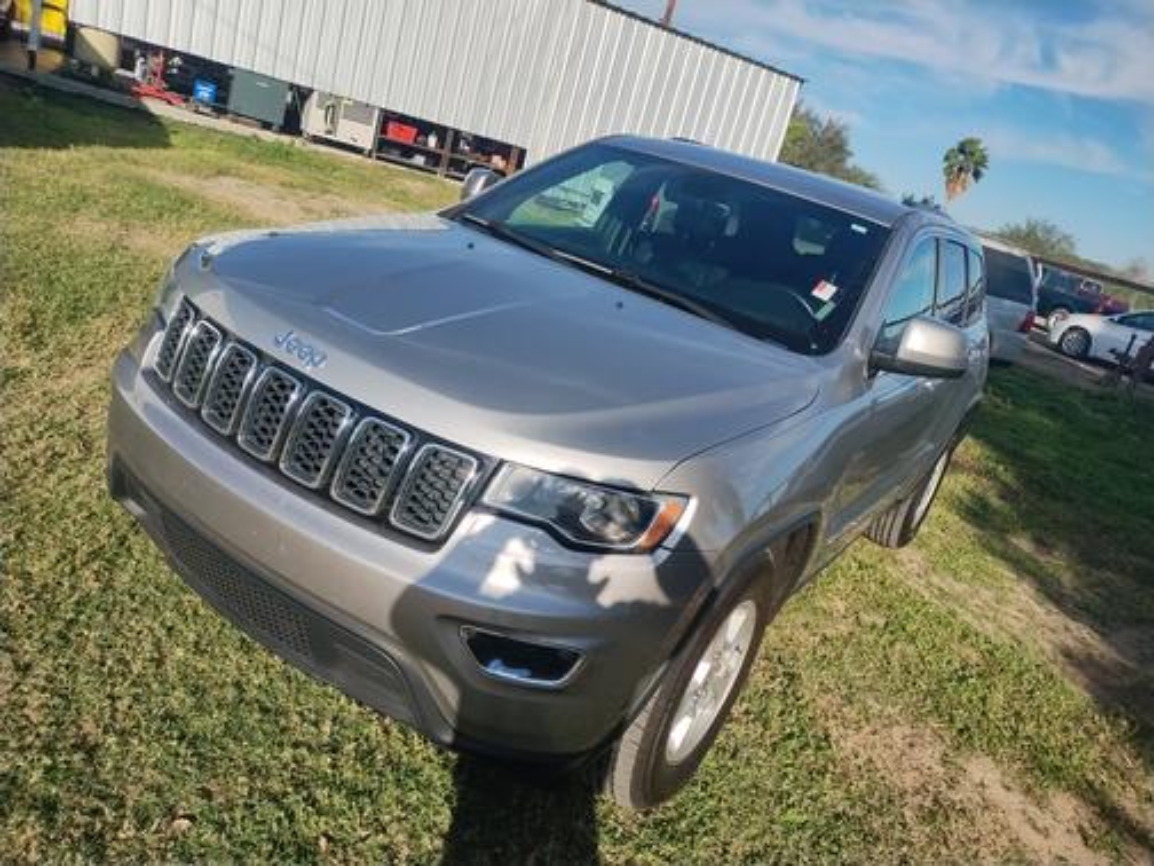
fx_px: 833
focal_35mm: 25
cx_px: 577
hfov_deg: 69.4
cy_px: 433
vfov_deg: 54.9
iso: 105
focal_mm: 4.71
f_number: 1.7
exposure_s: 1/6513
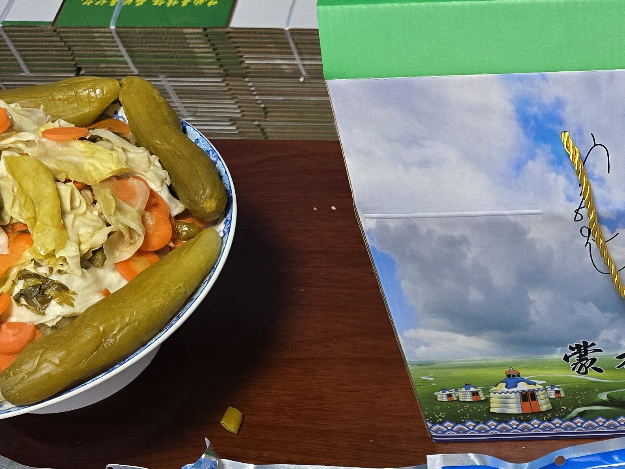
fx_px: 1047
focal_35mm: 58
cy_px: 548
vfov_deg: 23.3
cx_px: 640
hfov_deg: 30.6
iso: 250
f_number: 1.7
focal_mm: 6.3
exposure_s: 1/100
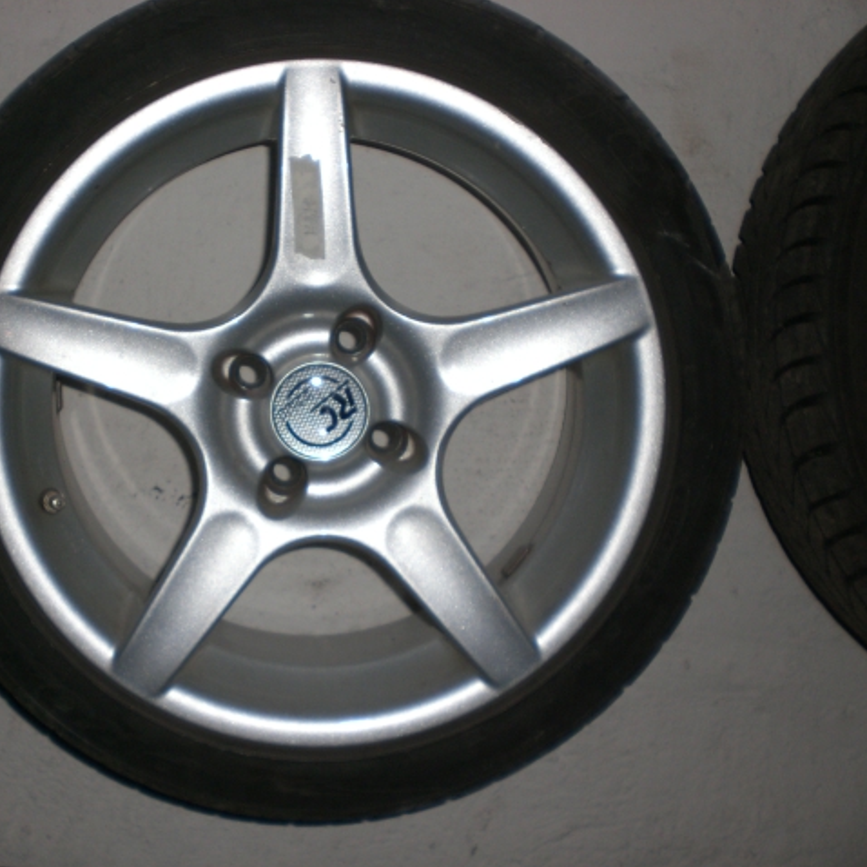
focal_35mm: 45
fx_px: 1275
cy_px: 434
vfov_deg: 37.6
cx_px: 319
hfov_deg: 37.3
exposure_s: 1/60
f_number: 3.1
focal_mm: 6.3
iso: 100
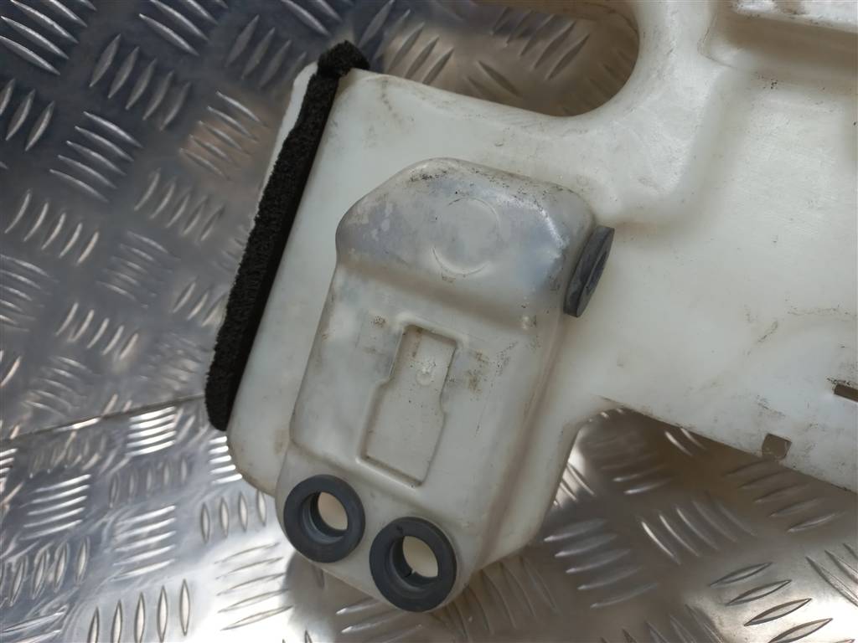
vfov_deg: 54.9
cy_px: 322
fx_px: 620
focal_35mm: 25
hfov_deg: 69.4
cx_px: 429
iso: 100
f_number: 1.8
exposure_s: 1/50
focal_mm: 4.6
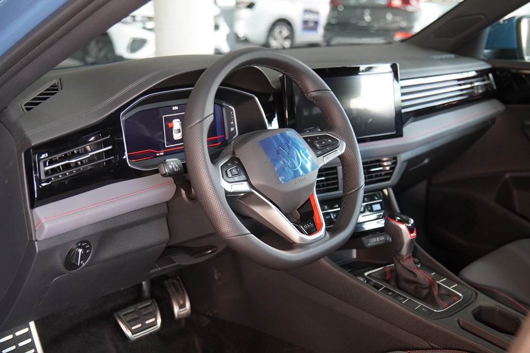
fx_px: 663
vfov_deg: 29.9
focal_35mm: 45
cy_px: 176
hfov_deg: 43.6
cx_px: 265
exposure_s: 1/160
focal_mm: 30
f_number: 2.8
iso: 2000
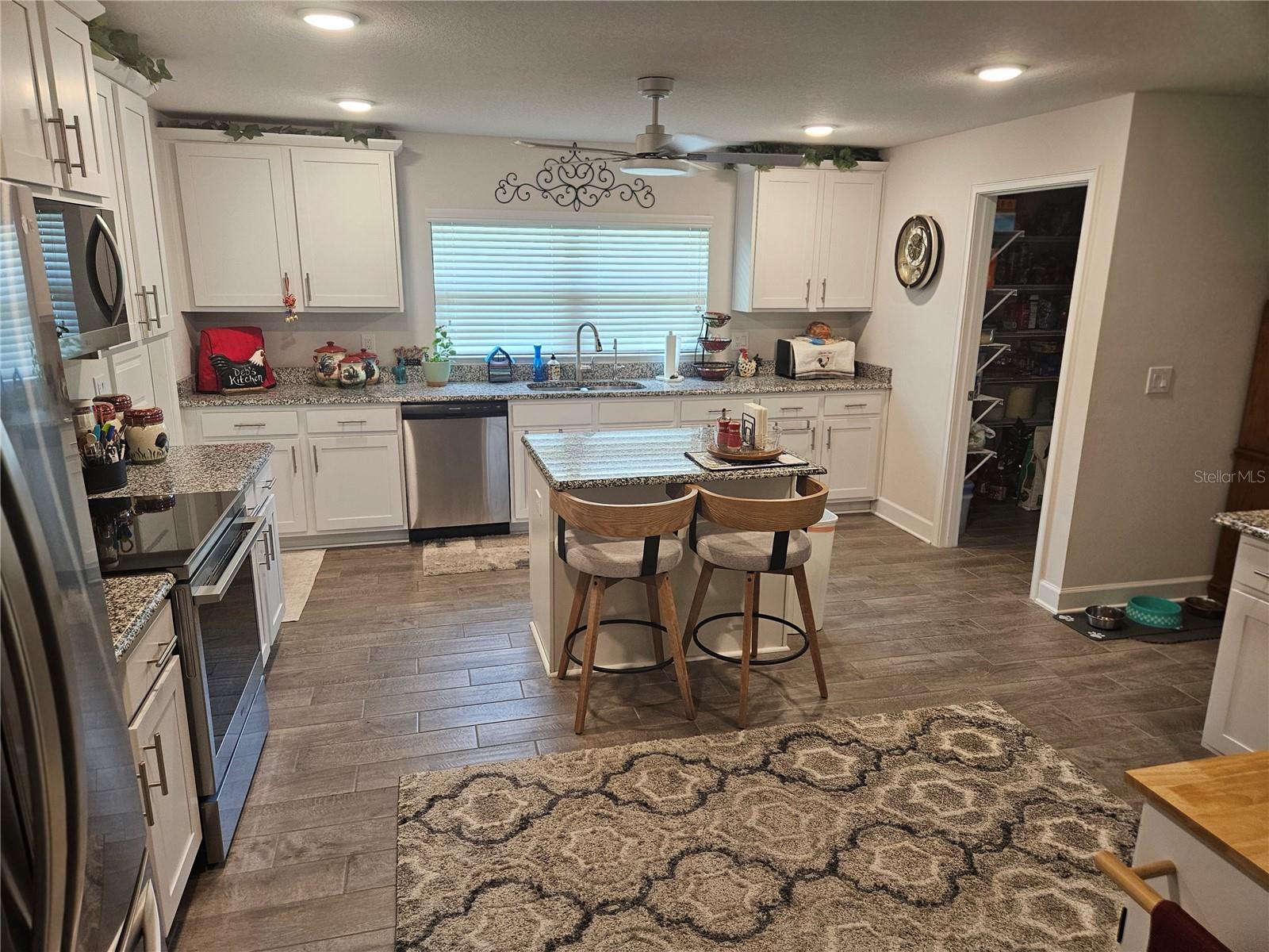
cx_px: 634
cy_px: 476
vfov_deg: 58.9
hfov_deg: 73.9
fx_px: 843
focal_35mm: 23
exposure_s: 1/120
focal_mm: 5.4
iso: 250
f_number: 1.8
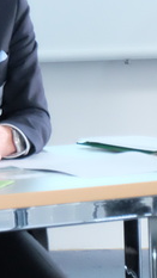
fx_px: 1577
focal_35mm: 213
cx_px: -189
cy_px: 72
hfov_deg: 5.5
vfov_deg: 10.1
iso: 6400
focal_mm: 43.4
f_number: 5.6
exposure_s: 1/20
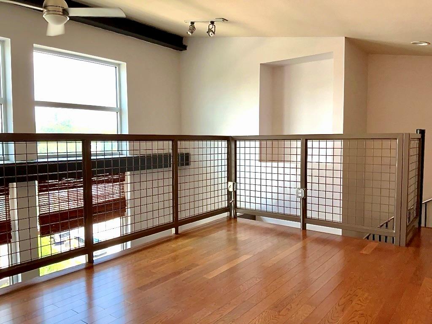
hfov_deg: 65.3
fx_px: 337
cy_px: 162
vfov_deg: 51.4
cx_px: 216
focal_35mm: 27
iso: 64
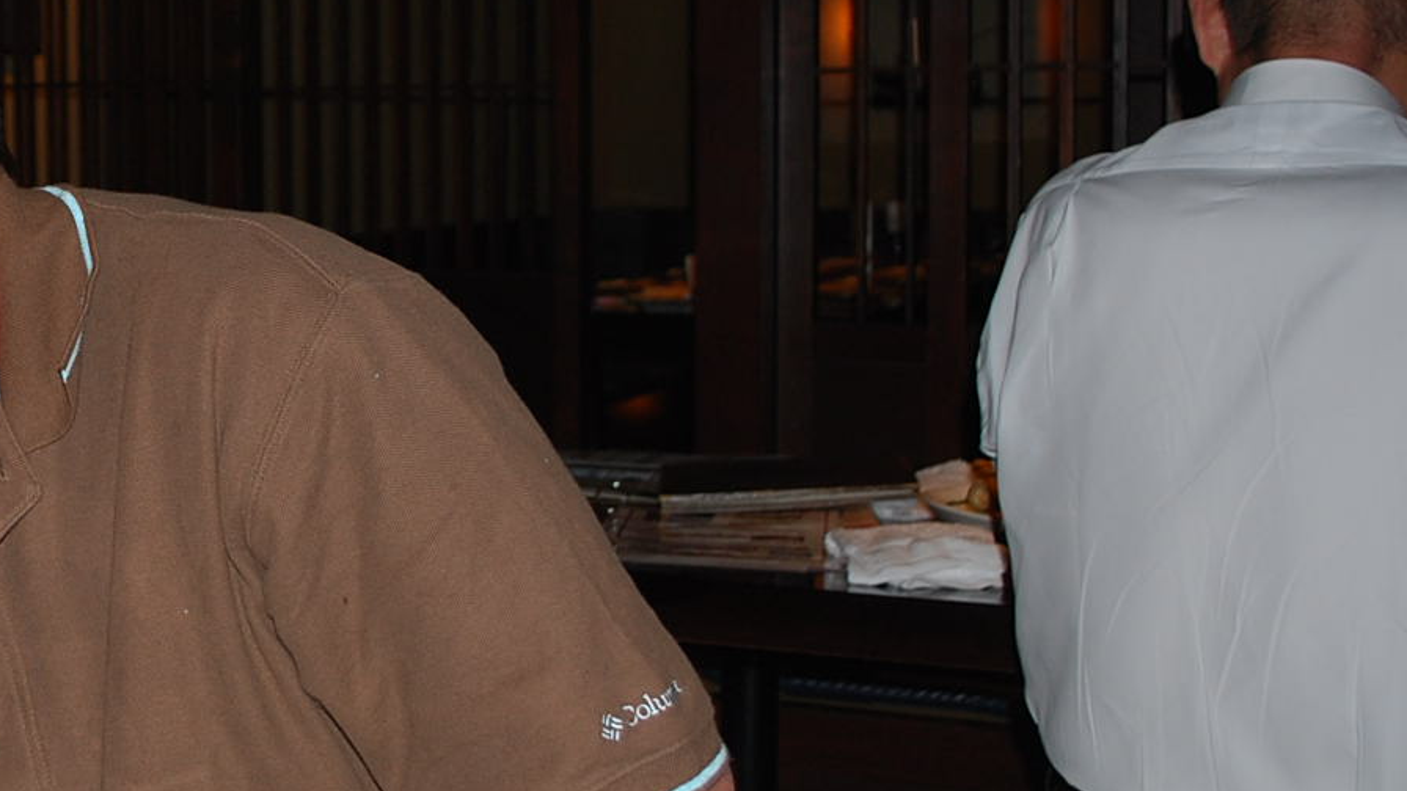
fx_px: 2537
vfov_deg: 17.7
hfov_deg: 29.3
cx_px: 63
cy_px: 268
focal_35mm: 68
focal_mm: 20
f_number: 3.8
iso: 200
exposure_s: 1/60
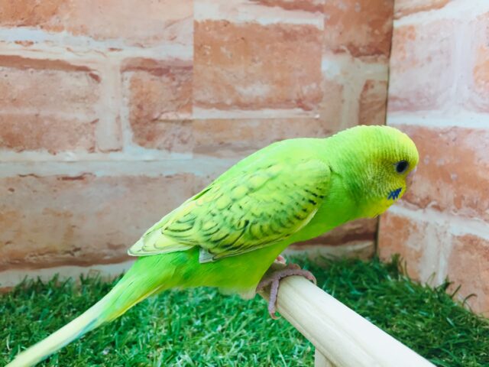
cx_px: 244
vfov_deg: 48.2
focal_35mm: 29
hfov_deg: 61.7
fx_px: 410
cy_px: 184
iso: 64
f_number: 2.2
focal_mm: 4.15
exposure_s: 1/30
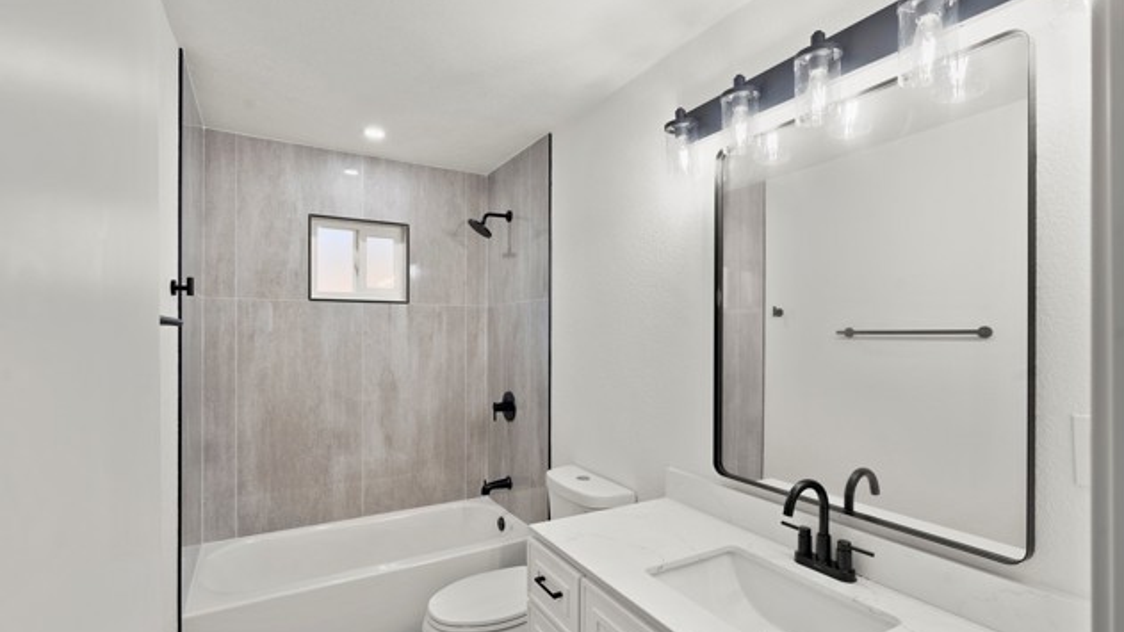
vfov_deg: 63.8
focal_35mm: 17
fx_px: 507
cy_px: 341
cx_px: 556
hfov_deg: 95.9
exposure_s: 1/2.5
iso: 320
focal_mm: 16
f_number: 8
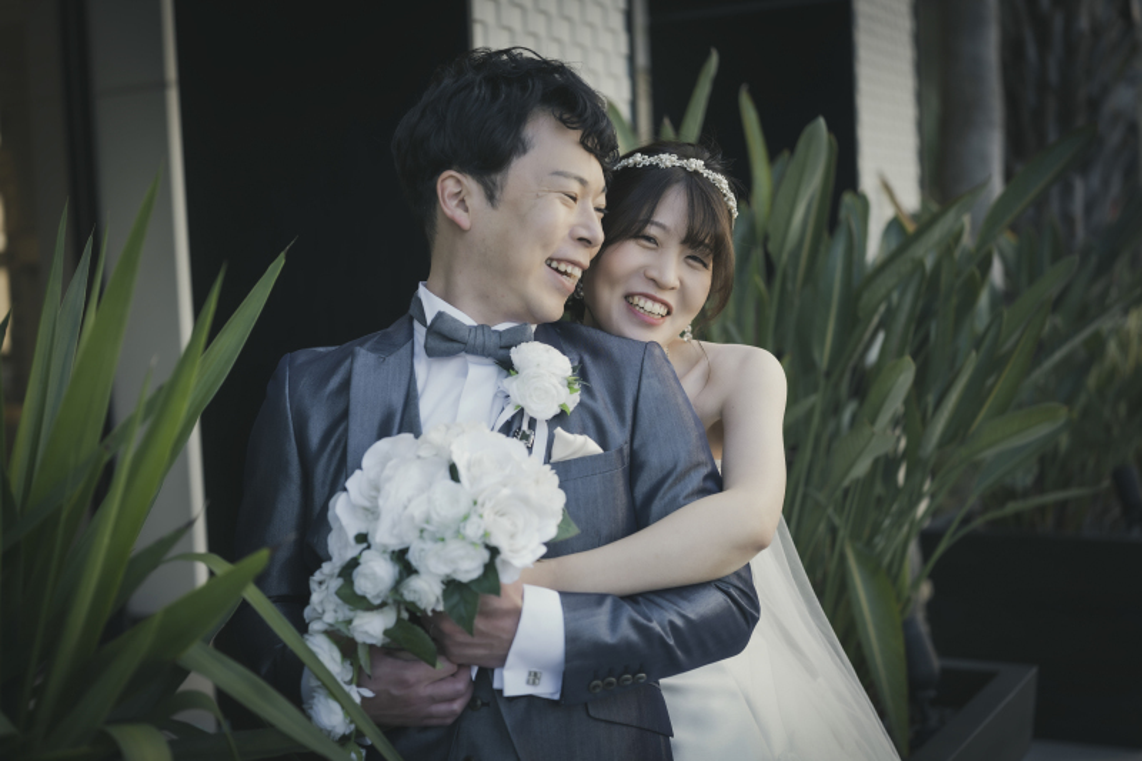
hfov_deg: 39.6
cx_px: 571
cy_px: 380
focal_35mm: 50
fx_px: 1586
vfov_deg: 27.0
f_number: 2.2
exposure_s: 1/250
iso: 100
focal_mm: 50
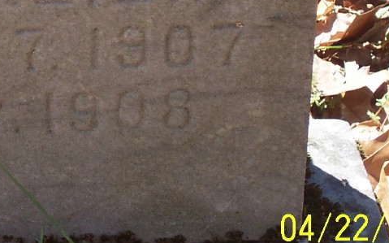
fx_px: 1706
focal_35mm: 161
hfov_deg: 13.0
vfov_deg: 8.1
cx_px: 93
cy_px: -6
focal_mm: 10.8
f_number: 4
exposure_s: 1/180
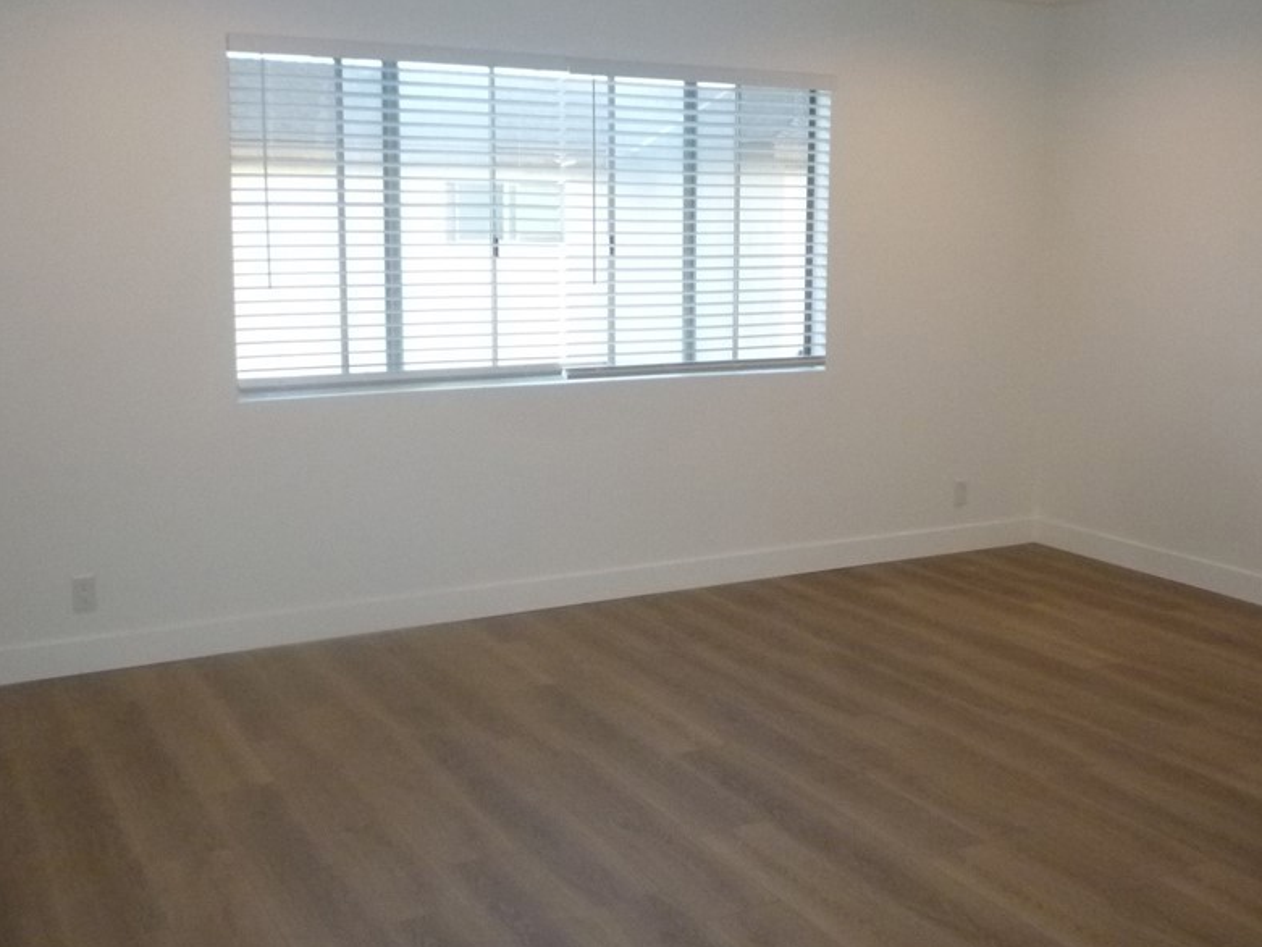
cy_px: 438
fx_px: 1386
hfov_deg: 48.8
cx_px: 721
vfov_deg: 37.7
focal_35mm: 38
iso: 400
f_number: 3.3
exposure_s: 1/125
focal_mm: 5.2
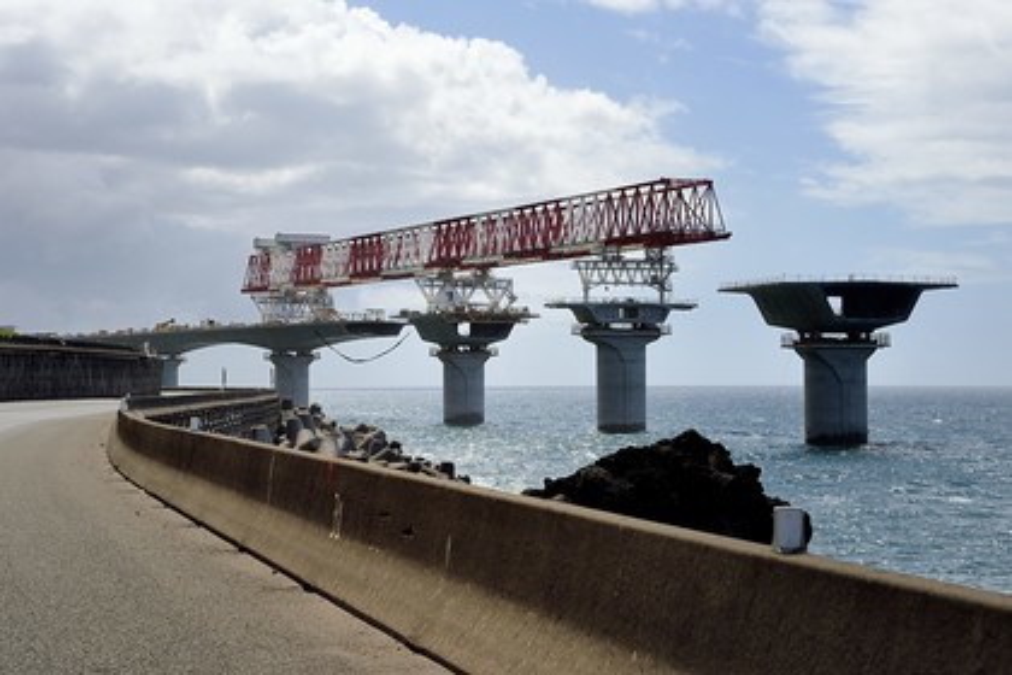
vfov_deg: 21.9
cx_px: 506
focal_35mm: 62
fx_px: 1743
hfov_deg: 32.4
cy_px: 338
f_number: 11
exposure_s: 1/1000
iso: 400
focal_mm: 62
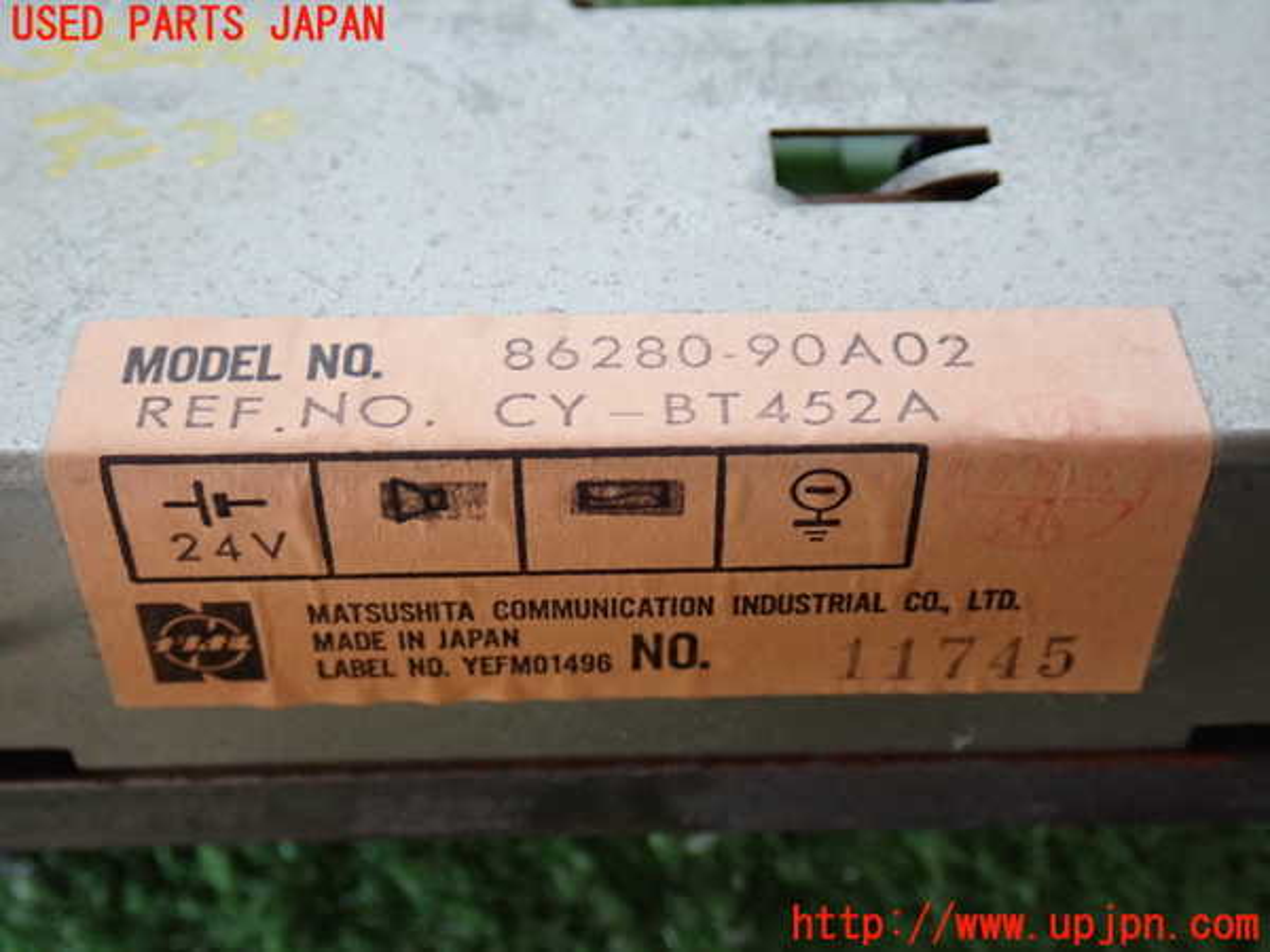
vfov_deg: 29.1
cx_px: 635
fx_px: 1834
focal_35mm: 50
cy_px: 476
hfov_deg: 38.2
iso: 800
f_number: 3.2
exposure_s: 1/50
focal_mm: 9.01
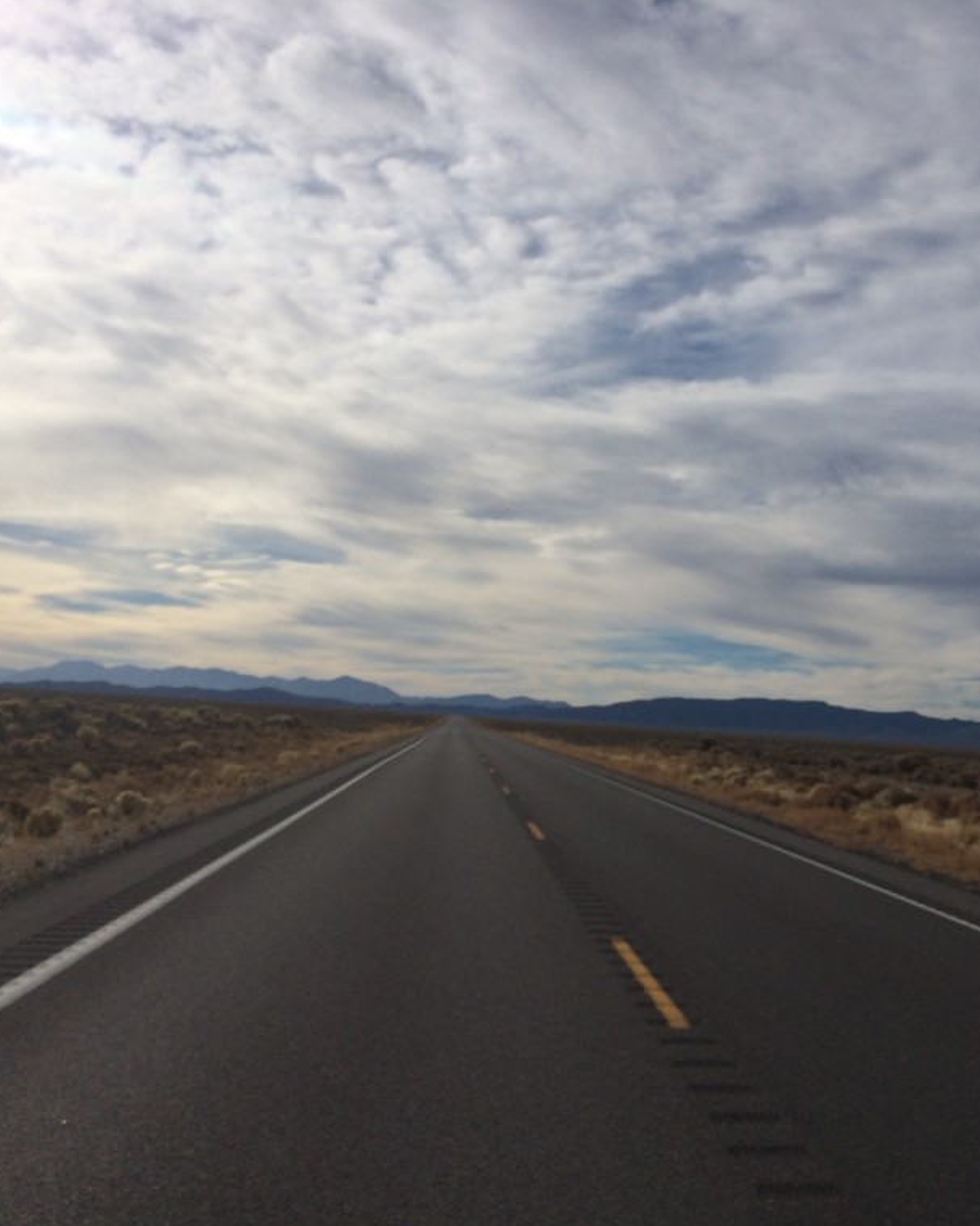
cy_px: 611
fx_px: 1378
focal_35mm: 38
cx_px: 644
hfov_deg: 38.7
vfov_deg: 47.9
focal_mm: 4.15
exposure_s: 1/8264
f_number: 2.2
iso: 32
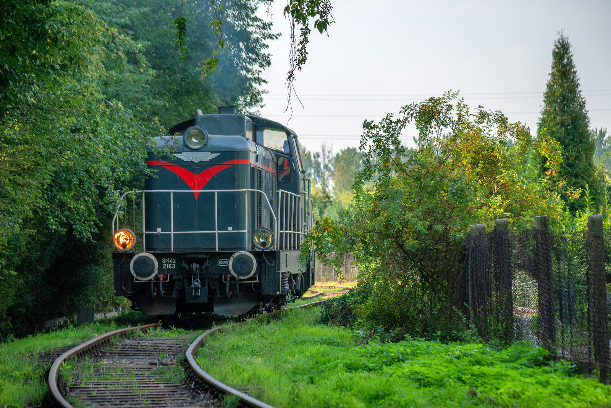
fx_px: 2800
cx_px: 306
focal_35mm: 165
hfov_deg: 12.5
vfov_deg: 8.3
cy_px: 204
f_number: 5.6
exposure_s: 1/320
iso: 100
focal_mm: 110
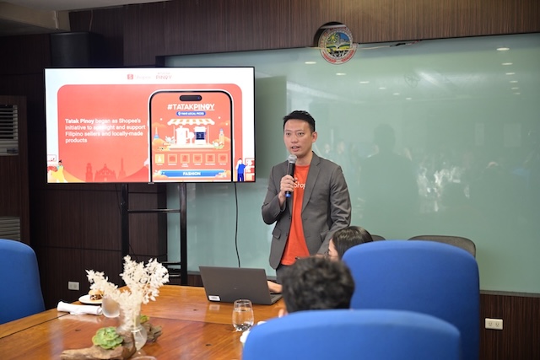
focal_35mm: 45
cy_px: 180
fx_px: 675
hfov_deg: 43.6
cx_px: 270
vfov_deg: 29.9
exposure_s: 1/200
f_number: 2.8
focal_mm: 45
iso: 1600
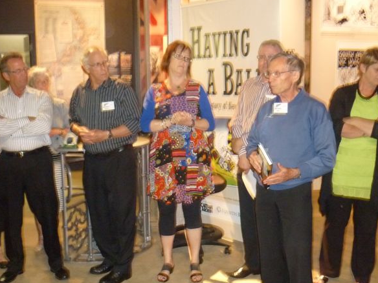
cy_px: 145
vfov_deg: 31.5
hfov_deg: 41.2
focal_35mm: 46
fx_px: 502
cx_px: 184
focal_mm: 5.5
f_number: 2.8
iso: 500
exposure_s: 1/8
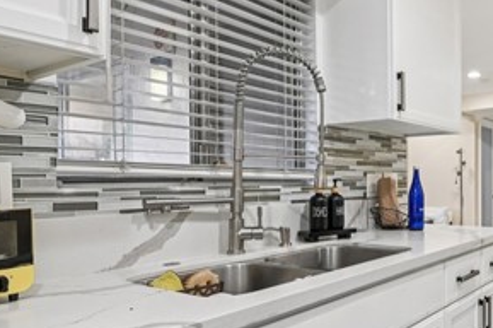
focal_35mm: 31
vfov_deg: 42.2
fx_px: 424
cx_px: 440
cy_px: 182
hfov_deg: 53.2
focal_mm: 14
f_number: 8
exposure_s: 1/8
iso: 250
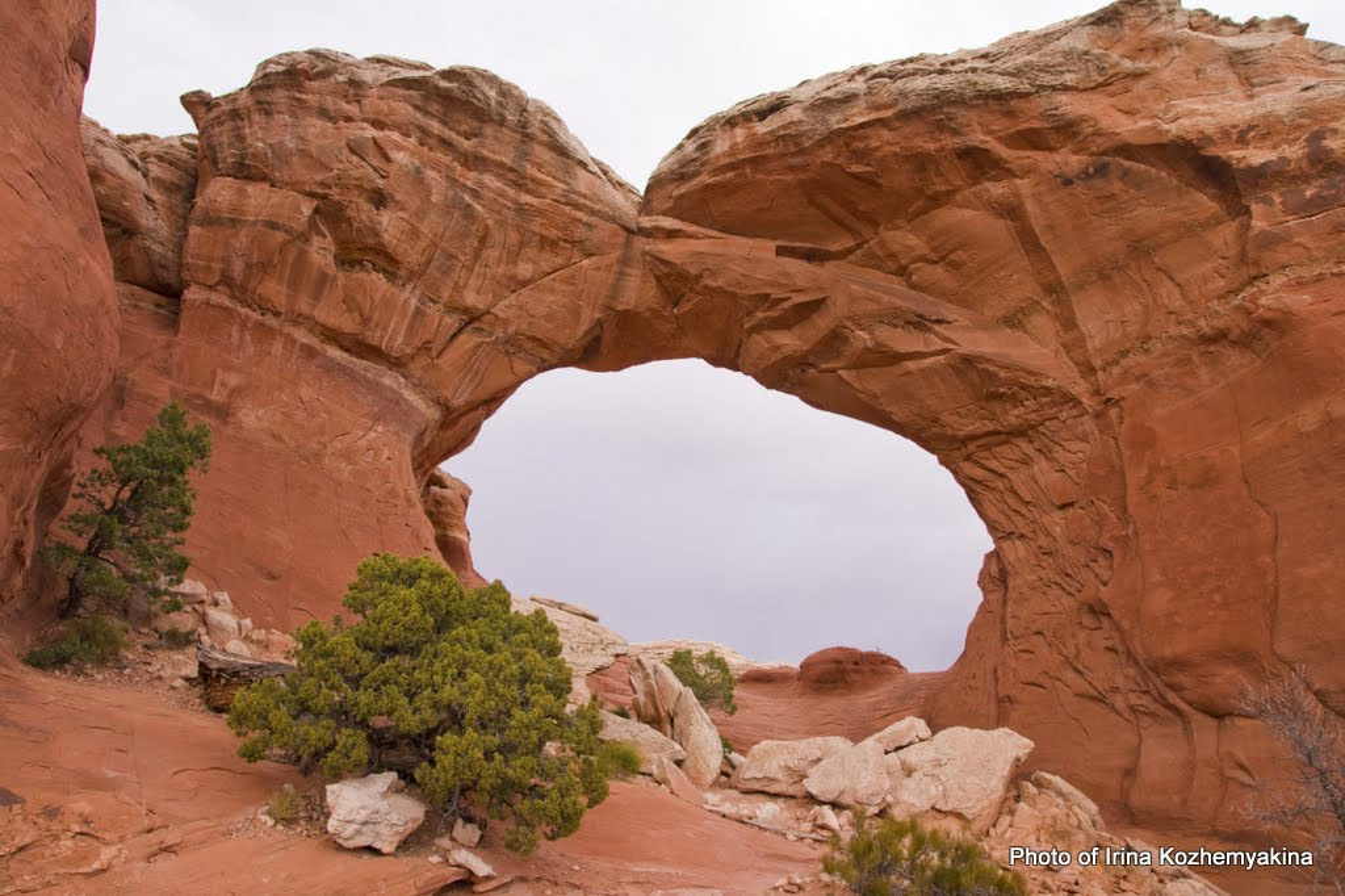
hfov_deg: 61.9
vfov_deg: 43.6
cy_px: 448
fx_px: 1120
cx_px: 672
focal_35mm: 30
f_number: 8
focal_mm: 20
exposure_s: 1/200
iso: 200
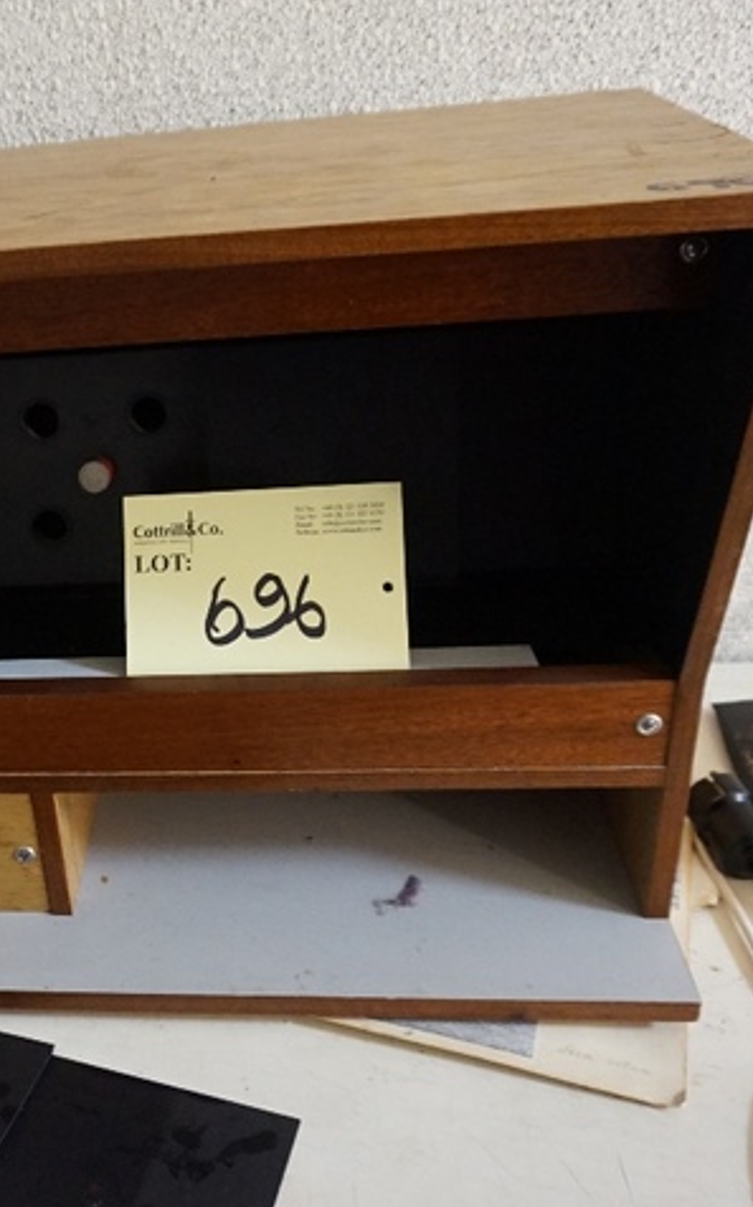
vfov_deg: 52.8
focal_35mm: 37
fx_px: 1216
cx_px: 79
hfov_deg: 32.7
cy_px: 601
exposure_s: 1/10
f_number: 3.5
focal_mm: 16
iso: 3200
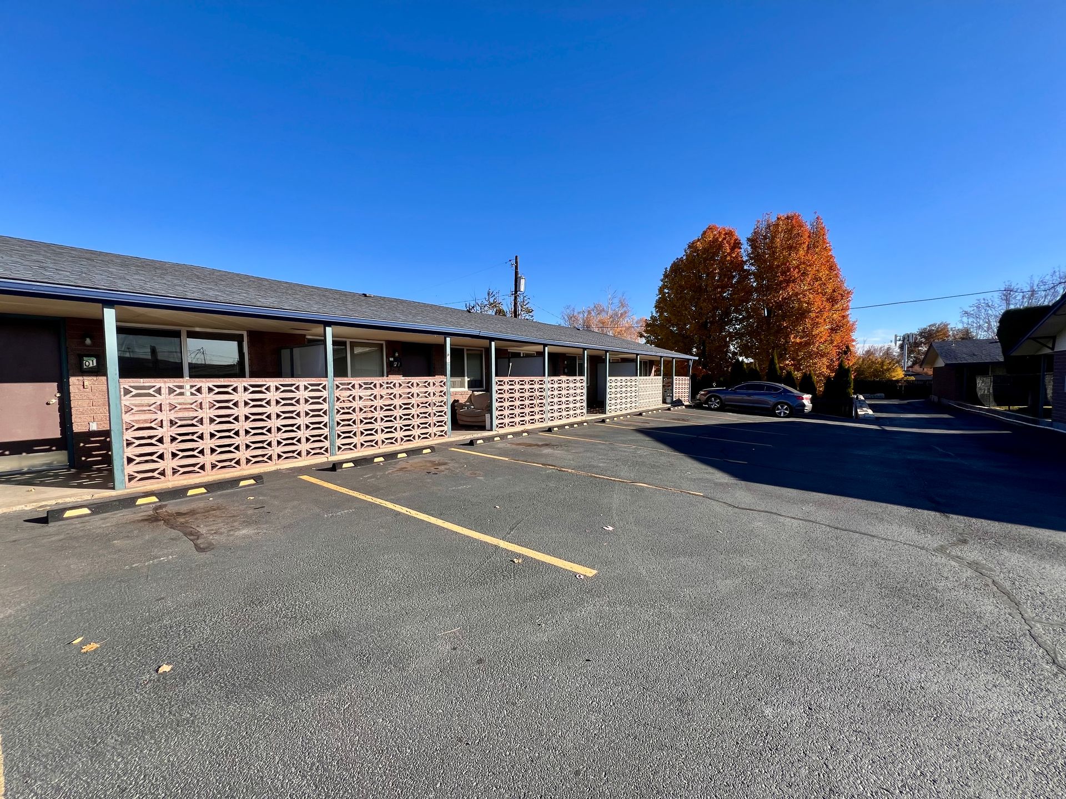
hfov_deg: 106.2
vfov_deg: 89.9
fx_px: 400
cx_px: 533
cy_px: 400
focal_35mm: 13
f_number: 1.8
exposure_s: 1/861
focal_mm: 1.57
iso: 32
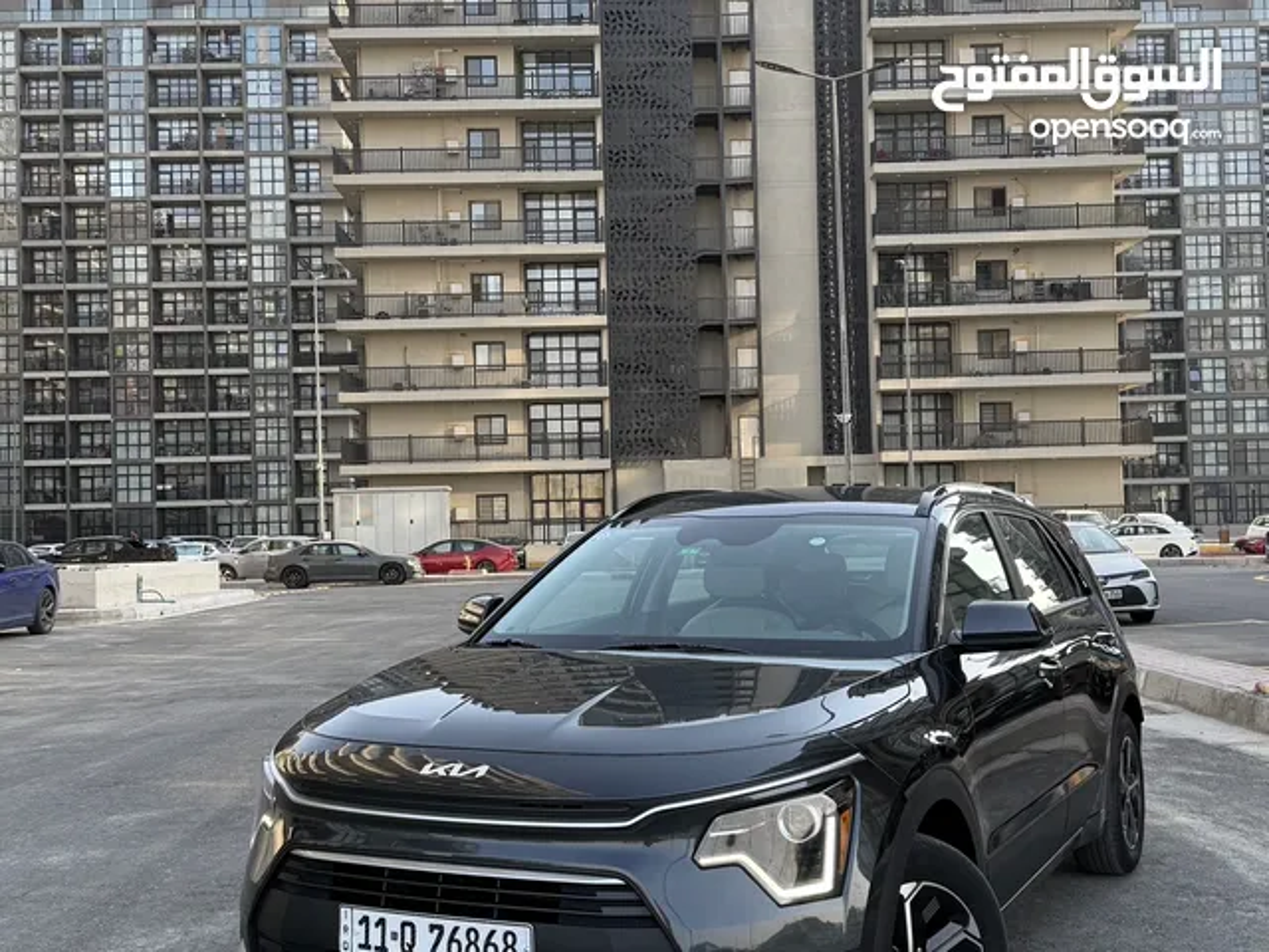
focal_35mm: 24
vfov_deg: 56.8
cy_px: 476
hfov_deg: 71.6
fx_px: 880
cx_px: 634
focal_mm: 6.76
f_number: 1.78
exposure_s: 1/1060
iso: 100
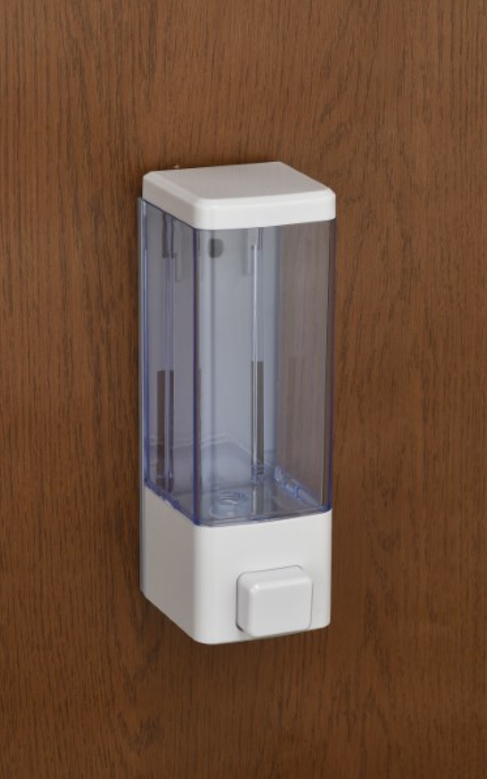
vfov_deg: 16.1
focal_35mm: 130
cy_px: 390
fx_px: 2761
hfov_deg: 10.1
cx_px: 240
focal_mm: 85
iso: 100
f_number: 16
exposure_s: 1/30
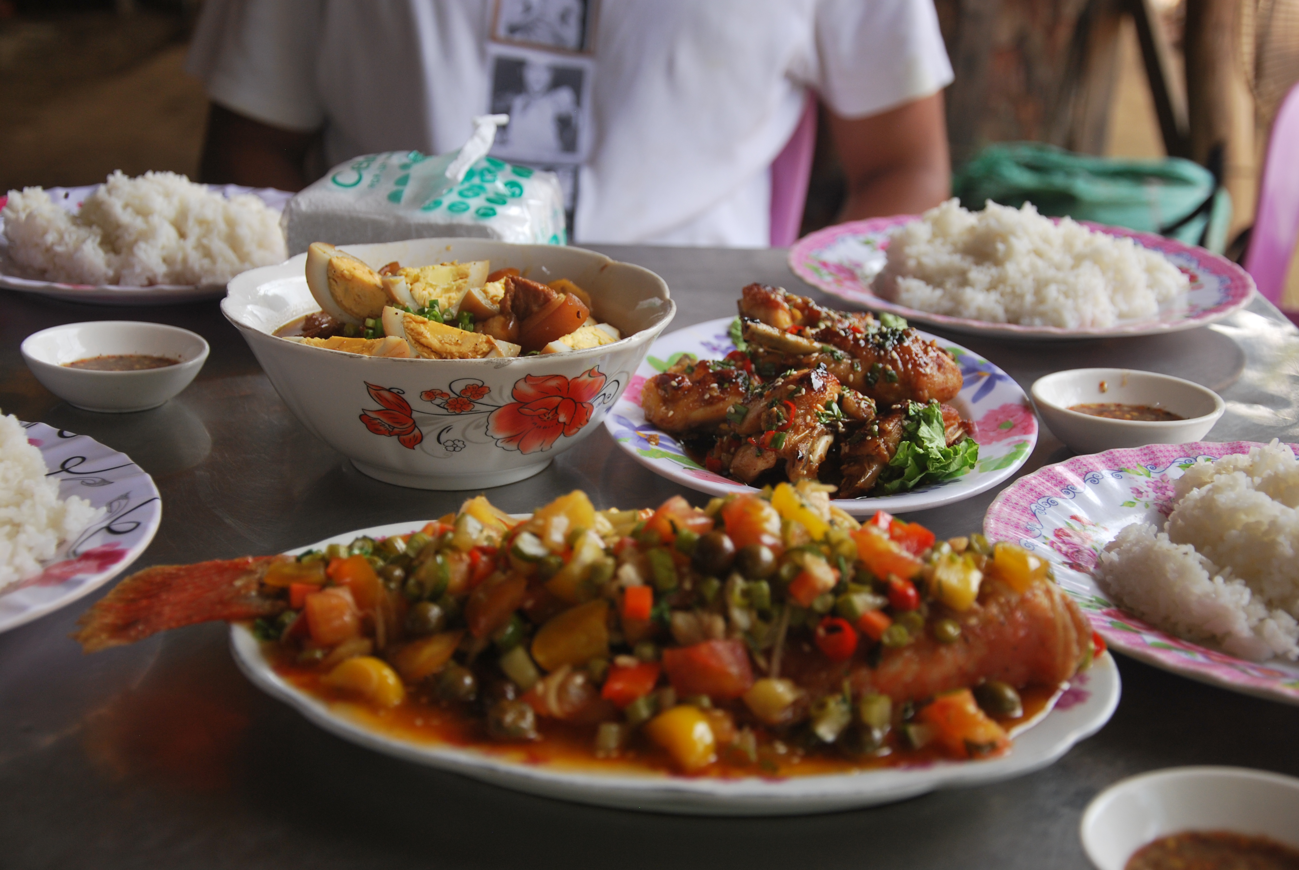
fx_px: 2059
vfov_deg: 23.8
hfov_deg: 35.0
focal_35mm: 57
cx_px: 650
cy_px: 435
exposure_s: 1/160
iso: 200
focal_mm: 38
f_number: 4.5
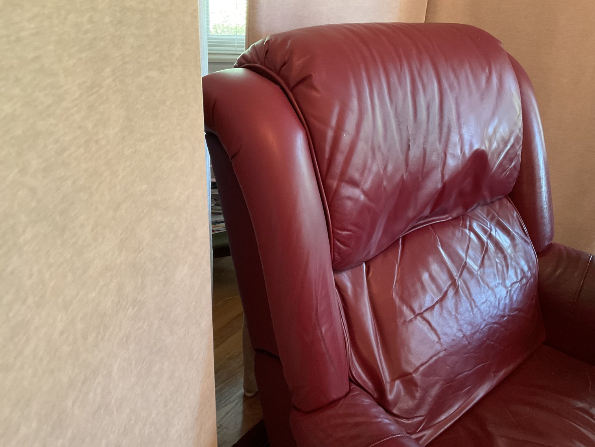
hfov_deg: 61.7
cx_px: 298
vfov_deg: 48.2
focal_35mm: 29
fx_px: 499
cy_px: 224
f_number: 1.8
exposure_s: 1/40
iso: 250
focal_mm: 3
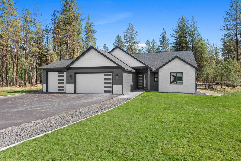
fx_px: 161
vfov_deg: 53.2
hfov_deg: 73.7
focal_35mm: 24
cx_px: 120
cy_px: 80
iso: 100
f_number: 8
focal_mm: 24
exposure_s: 1/100
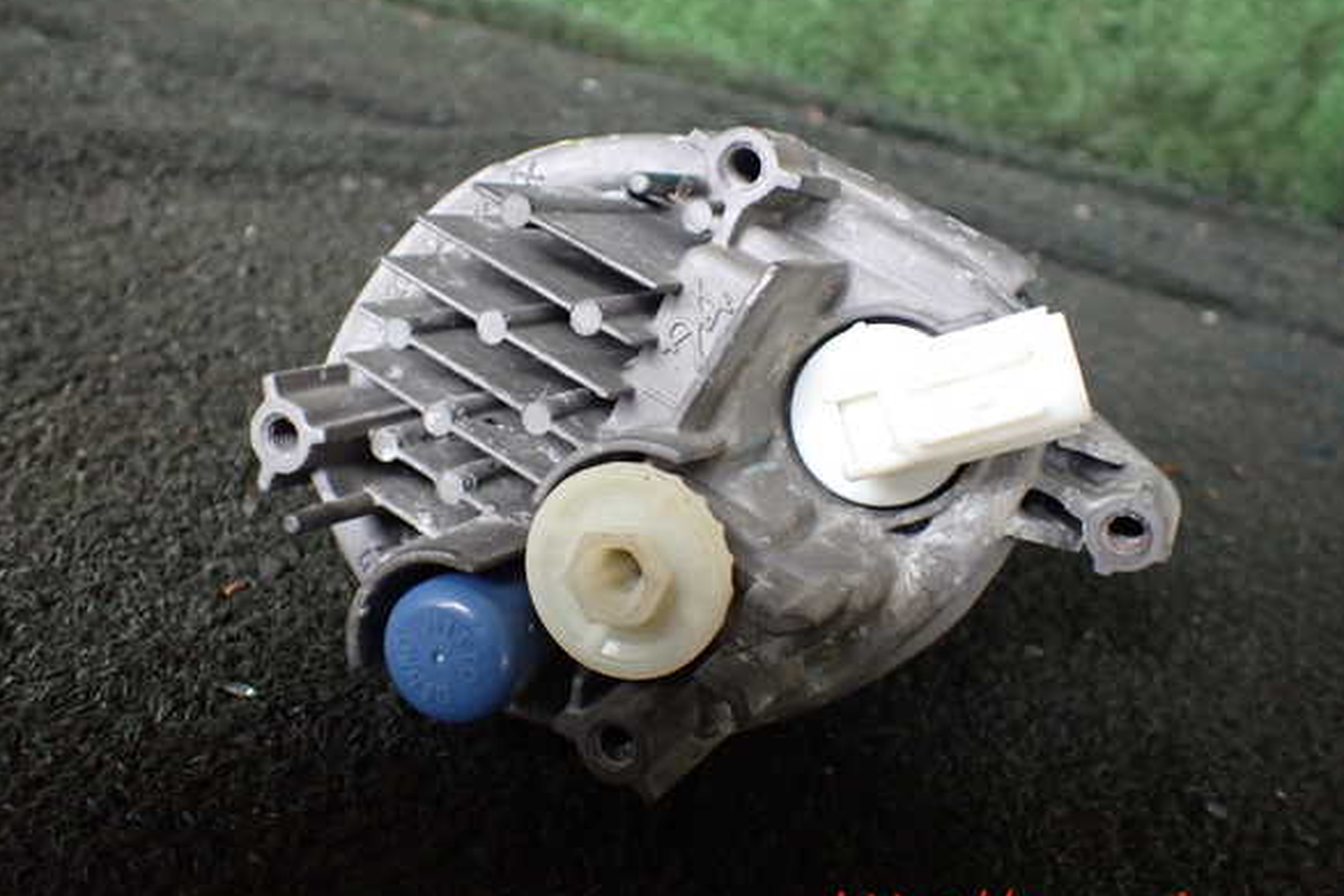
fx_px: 1195
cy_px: 427
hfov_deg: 58.7
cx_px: 666
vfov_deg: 41.1
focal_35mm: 32
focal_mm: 5.4
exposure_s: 1/125
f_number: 2.3
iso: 500
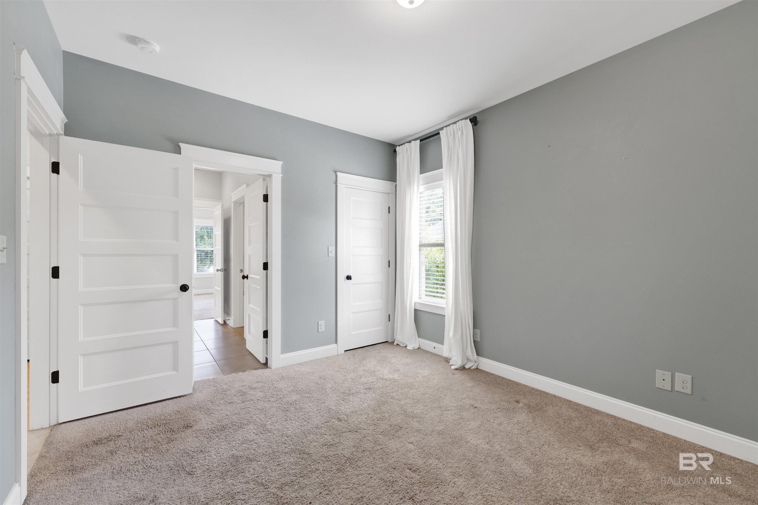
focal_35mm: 14
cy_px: 252
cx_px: 379
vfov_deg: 81.2
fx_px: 295
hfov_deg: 104.3
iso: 400
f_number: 11
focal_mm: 14
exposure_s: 1/2.5
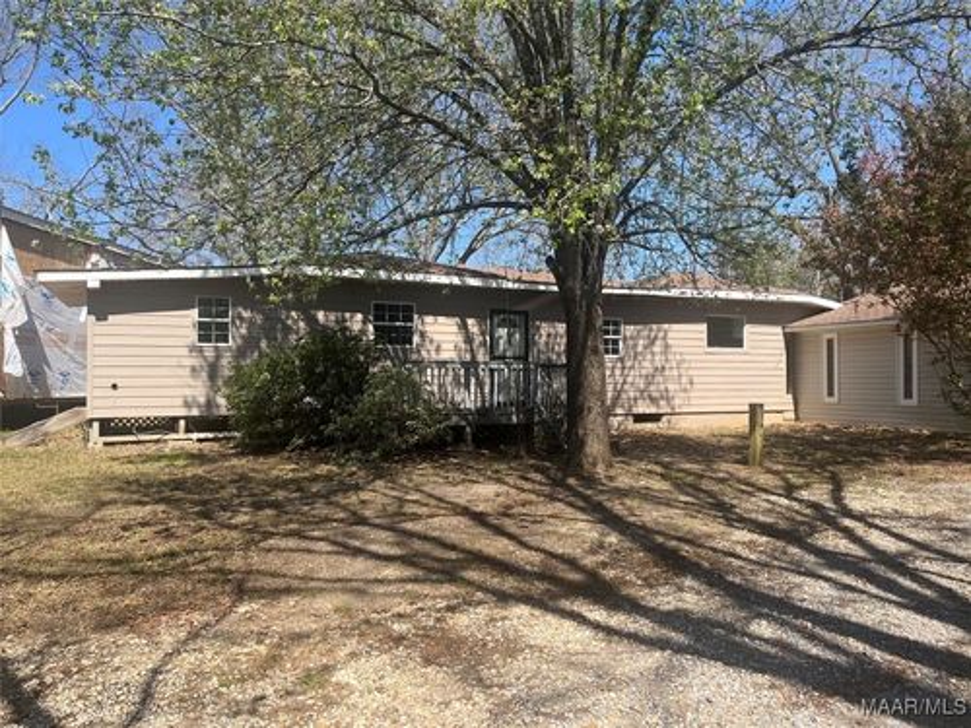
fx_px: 729
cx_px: 486
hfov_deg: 67.3
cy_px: 364
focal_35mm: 26
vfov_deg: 53.1
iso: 50
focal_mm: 5.1
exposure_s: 1/2024
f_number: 1.6
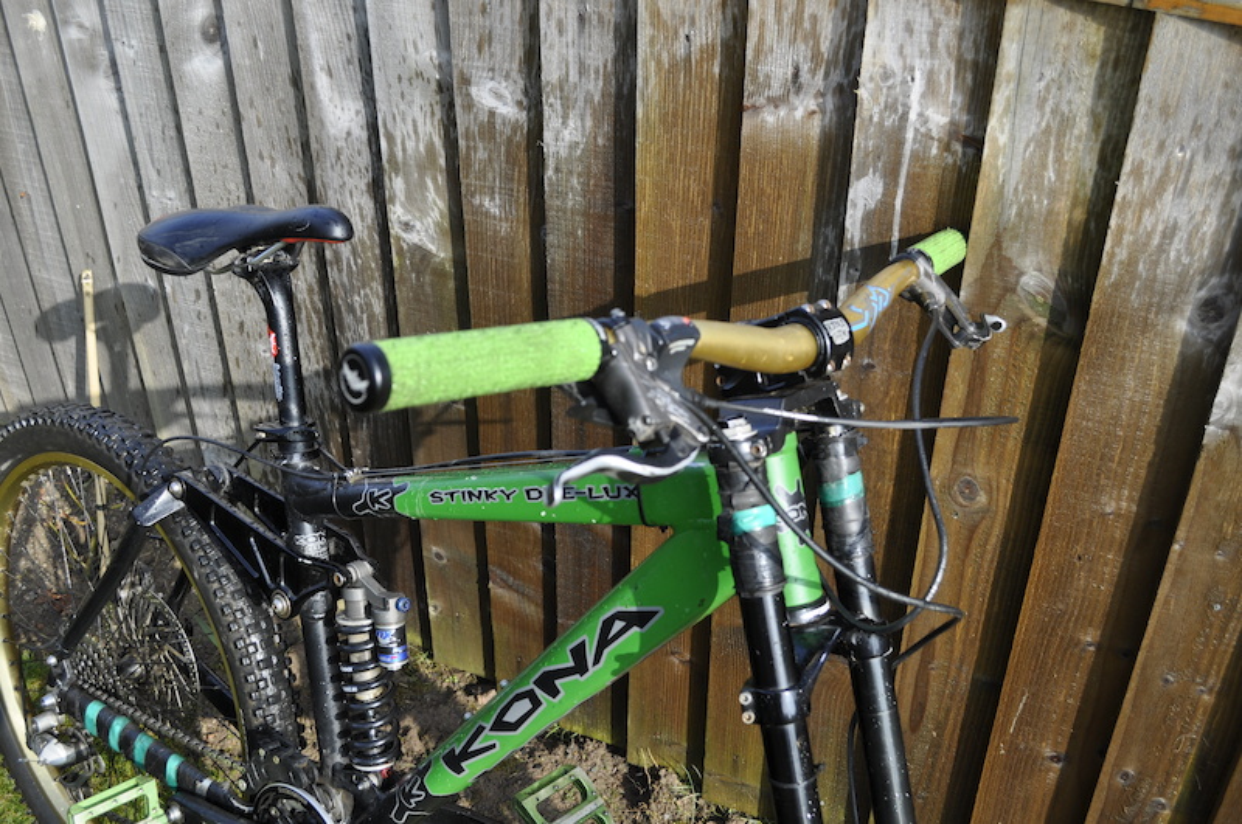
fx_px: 1240
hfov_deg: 53.2
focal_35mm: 36
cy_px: 412
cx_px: 621
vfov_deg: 36.8
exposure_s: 1/160
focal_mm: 24
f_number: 6.3
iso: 200
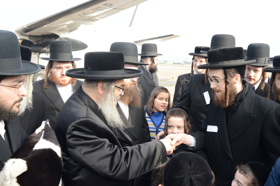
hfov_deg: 54.4
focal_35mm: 35
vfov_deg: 37.9
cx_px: 140
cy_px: 93
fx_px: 272
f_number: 9
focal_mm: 35
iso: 640
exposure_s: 1/200
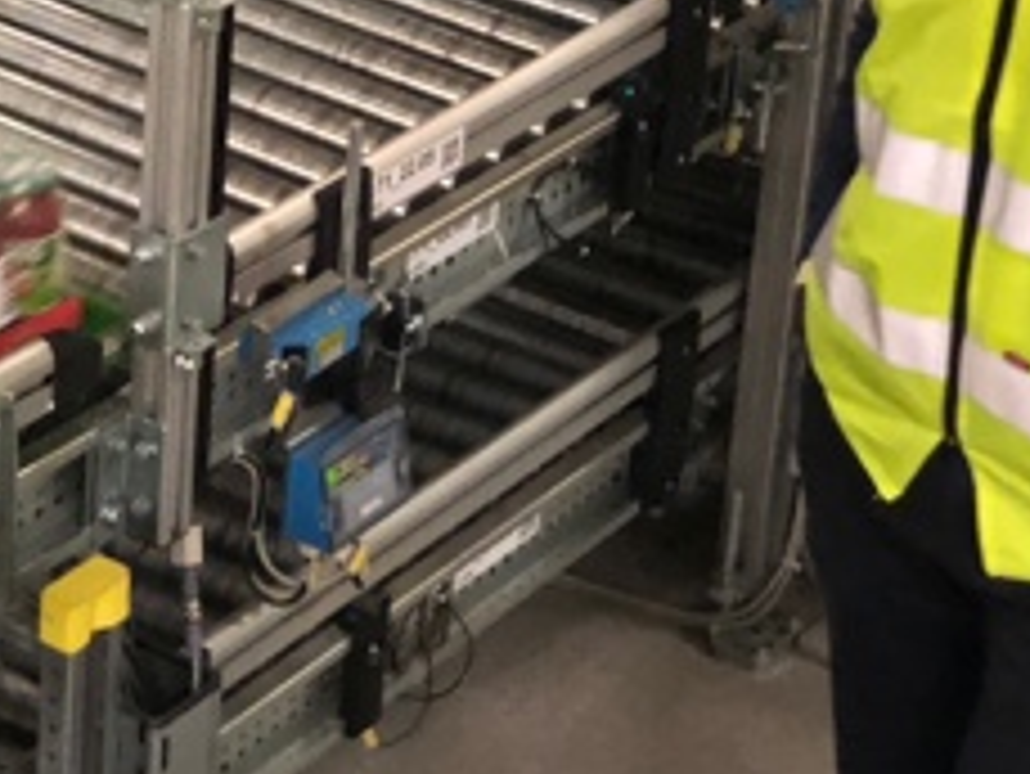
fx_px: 3781
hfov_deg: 15.5
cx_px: 283
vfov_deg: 11.5
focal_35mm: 127
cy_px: -72
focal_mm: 6
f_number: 2.4
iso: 160
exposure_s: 1/17
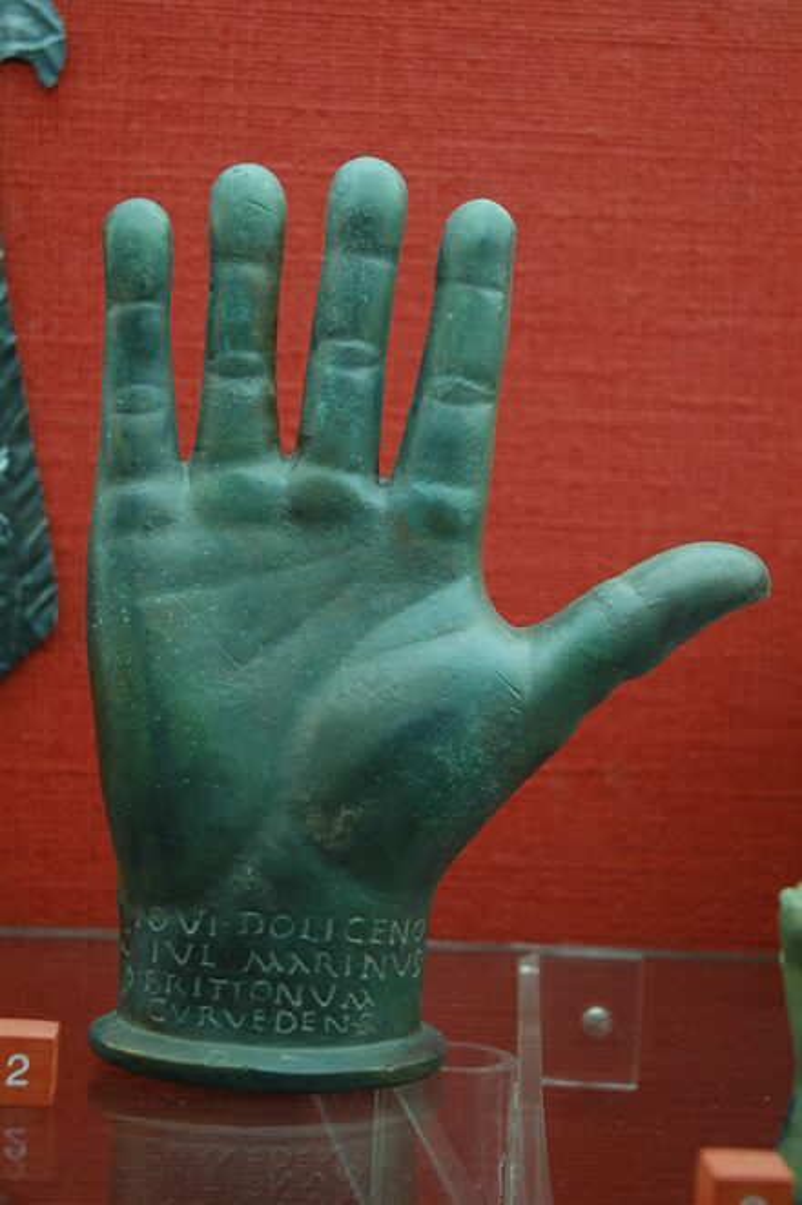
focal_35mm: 69
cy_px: 602
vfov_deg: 29.3
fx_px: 2308
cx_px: 401
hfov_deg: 19.7
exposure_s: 1/20
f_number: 4.5
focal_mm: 46
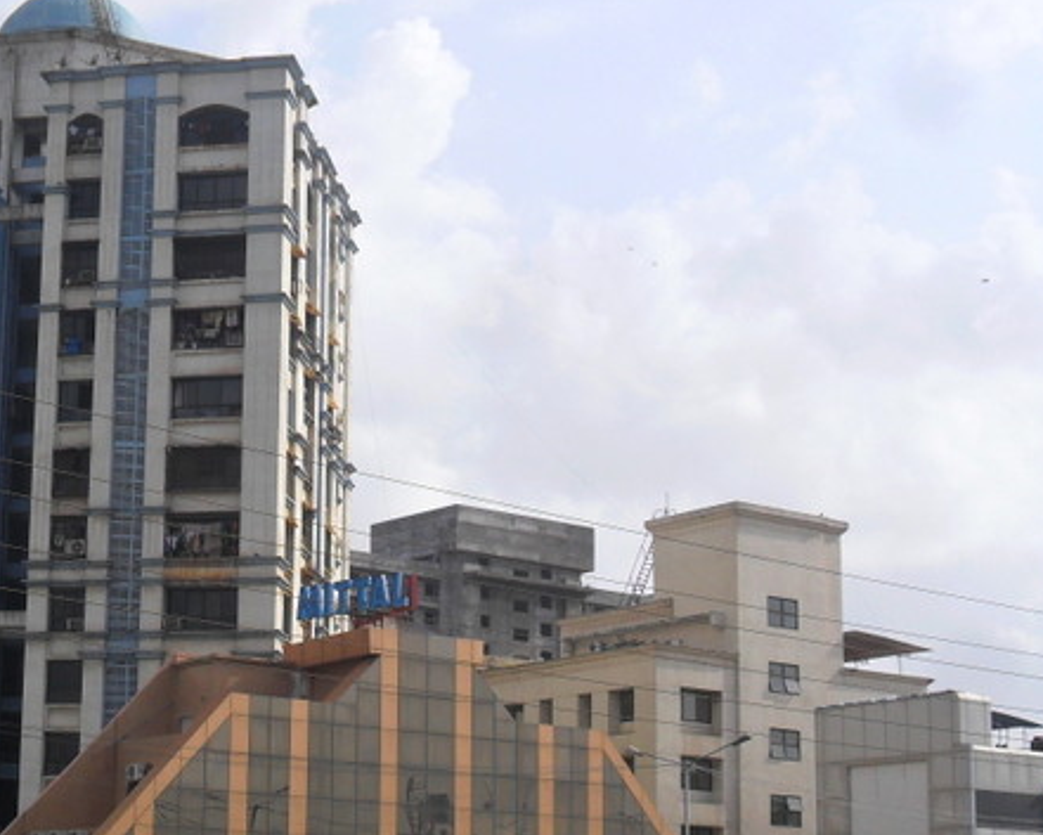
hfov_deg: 24.5
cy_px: 526
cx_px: 140
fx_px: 2347
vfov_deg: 20.1
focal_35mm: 76
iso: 100
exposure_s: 1/750
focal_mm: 7.8
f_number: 4.5
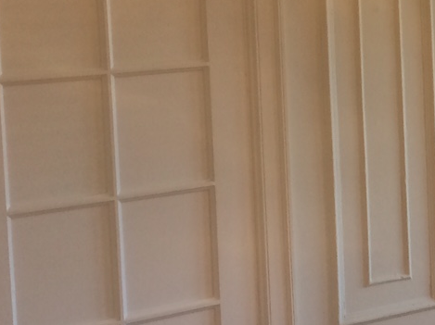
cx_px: 612
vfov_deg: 14.5
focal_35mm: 101
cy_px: 56
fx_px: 1268
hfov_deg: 17.8
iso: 64
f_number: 2.2
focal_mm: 4.15
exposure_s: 1/30
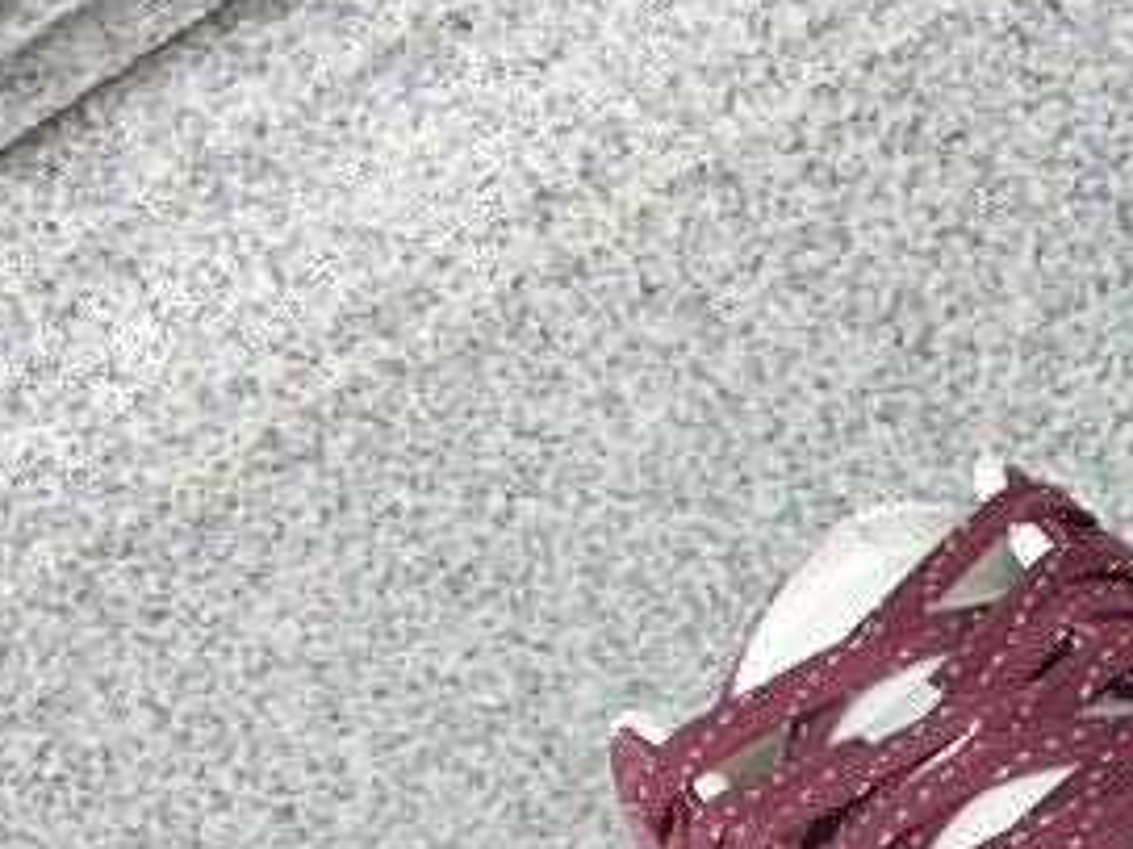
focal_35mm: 103
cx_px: 1049
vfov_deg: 14.1
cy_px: 897
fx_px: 3370
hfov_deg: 18.7
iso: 25
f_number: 2.4
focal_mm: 3.3
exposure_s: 1/234
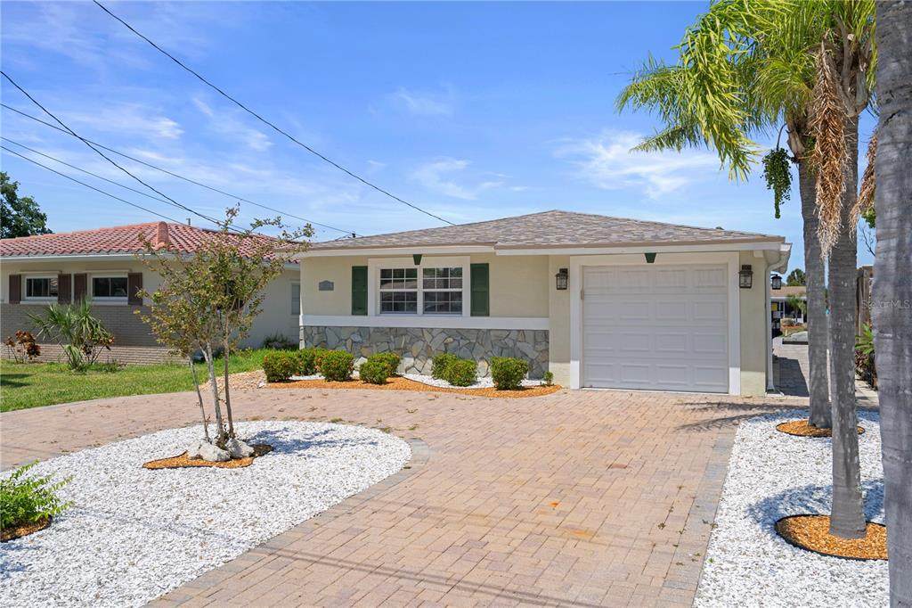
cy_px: 304
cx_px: 456
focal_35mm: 29
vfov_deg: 44.9
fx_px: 734
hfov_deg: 63.7
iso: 320
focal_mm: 29
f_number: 9
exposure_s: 1/800
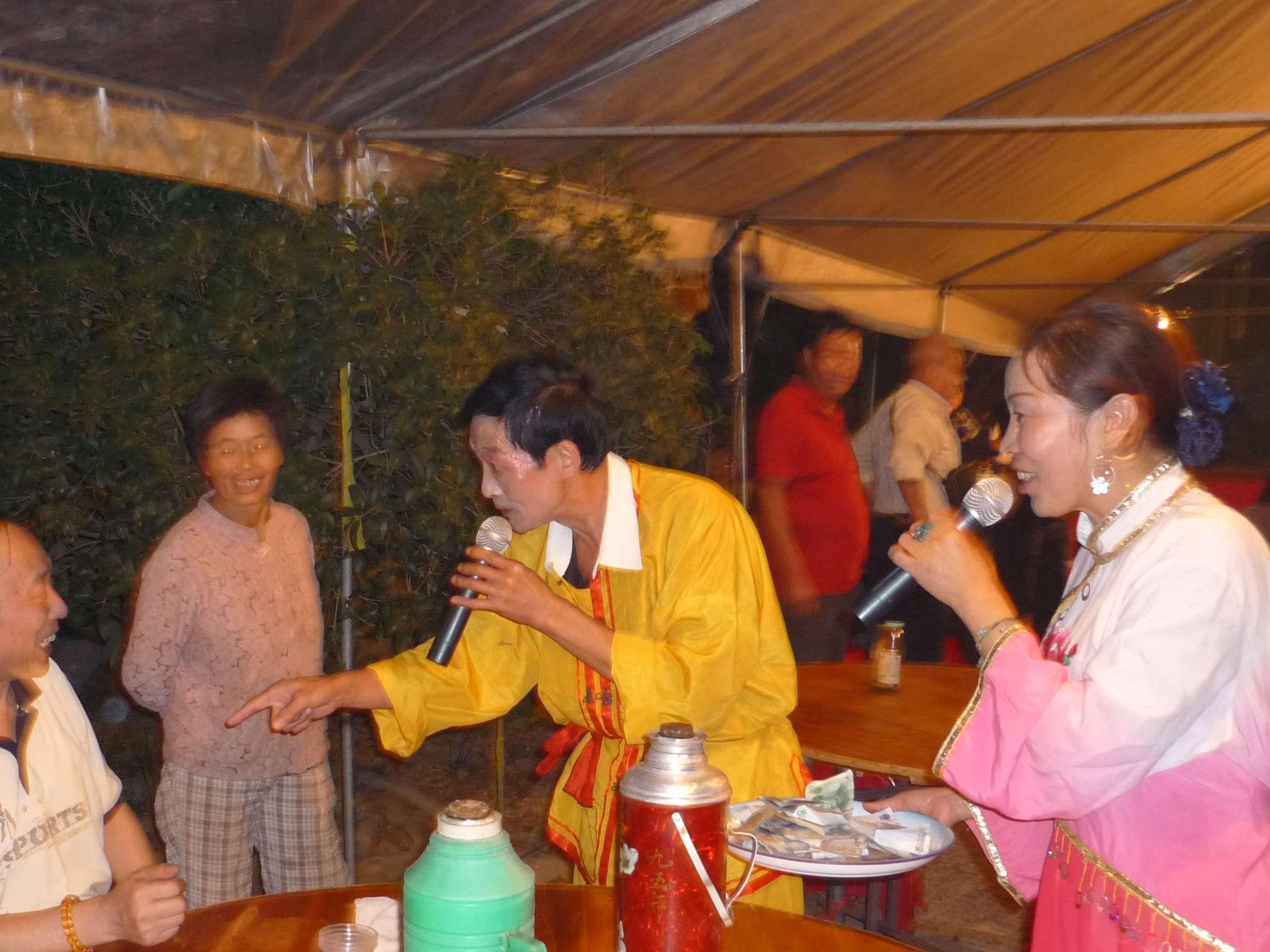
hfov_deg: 42.7
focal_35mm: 44
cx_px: 501
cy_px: 575
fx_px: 1614
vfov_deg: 32.8
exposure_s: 1/8
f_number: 2.8
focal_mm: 5.5
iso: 250
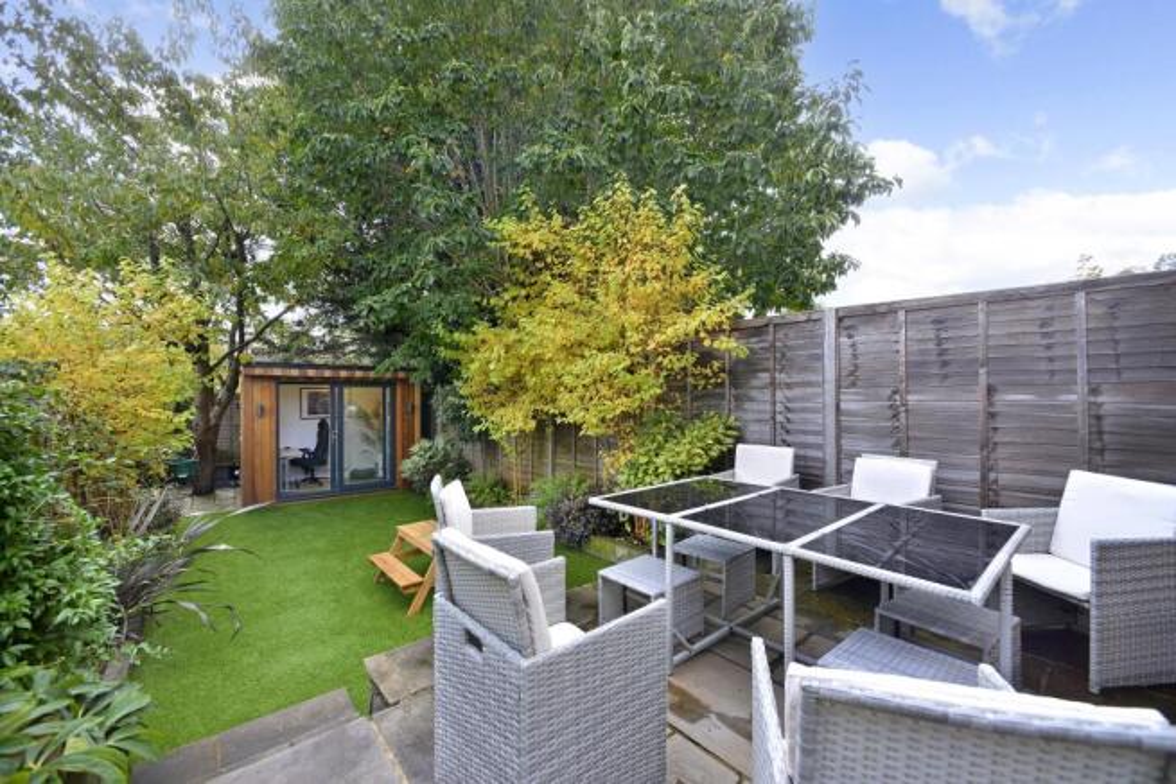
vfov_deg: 81.2
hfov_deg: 104.2
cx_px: 588
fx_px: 457
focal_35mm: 14
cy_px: 392
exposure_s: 1/60
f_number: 7.1
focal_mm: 14
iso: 400
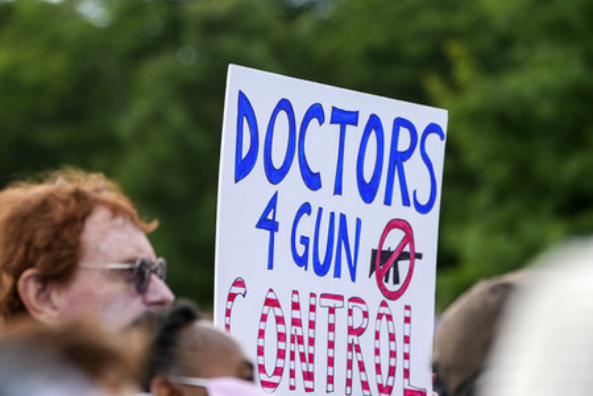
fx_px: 3541
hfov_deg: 9.6
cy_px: 198
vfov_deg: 6.4
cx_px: 296
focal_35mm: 215
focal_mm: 215
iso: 400
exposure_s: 1/500
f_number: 6.3
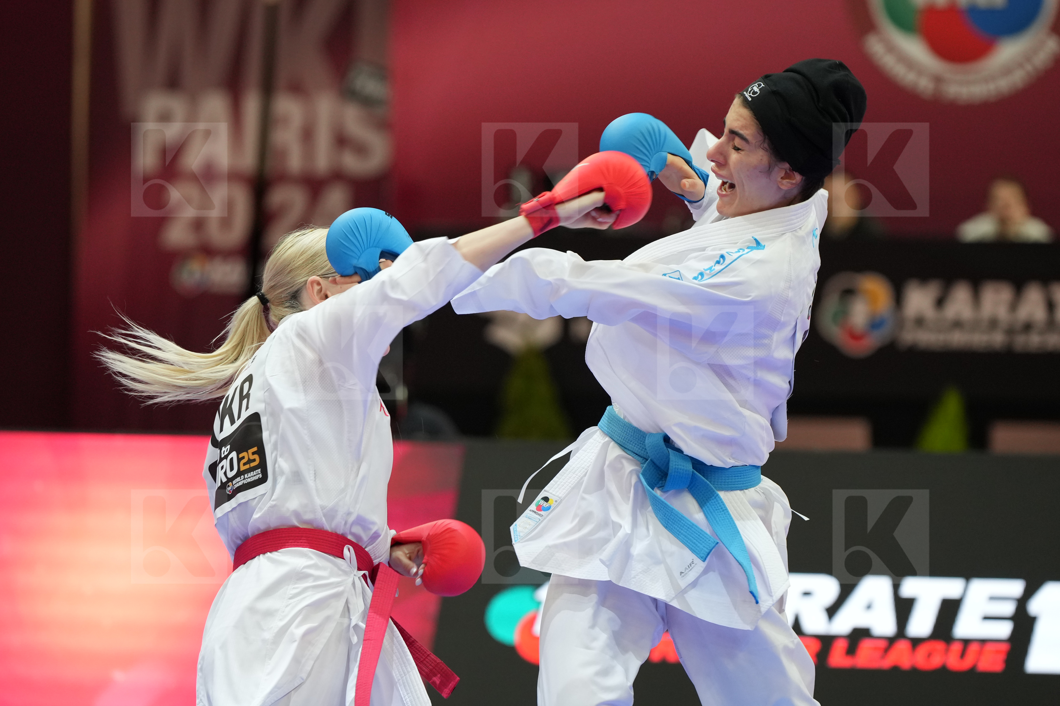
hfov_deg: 9.4
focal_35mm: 219
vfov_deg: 6.3
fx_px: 6447
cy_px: 353
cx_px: 530
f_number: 2.8
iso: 1600
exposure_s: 1/1000
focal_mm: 146
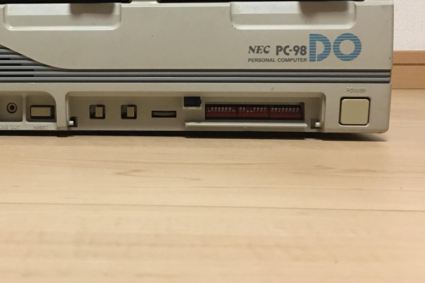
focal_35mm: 52
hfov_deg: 37.5
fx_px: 614
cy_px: 71
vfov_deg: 25.7
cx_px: 120
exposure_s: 1/15
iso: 100
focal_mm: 4.15
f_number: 2.2
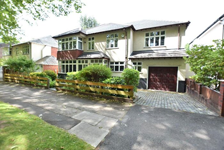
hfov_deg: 100.4
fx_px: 93
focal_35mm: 15
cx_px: 112
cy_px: 75
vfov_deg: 77.4
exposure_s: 1/80
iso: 100
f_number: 4.5
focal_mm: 10
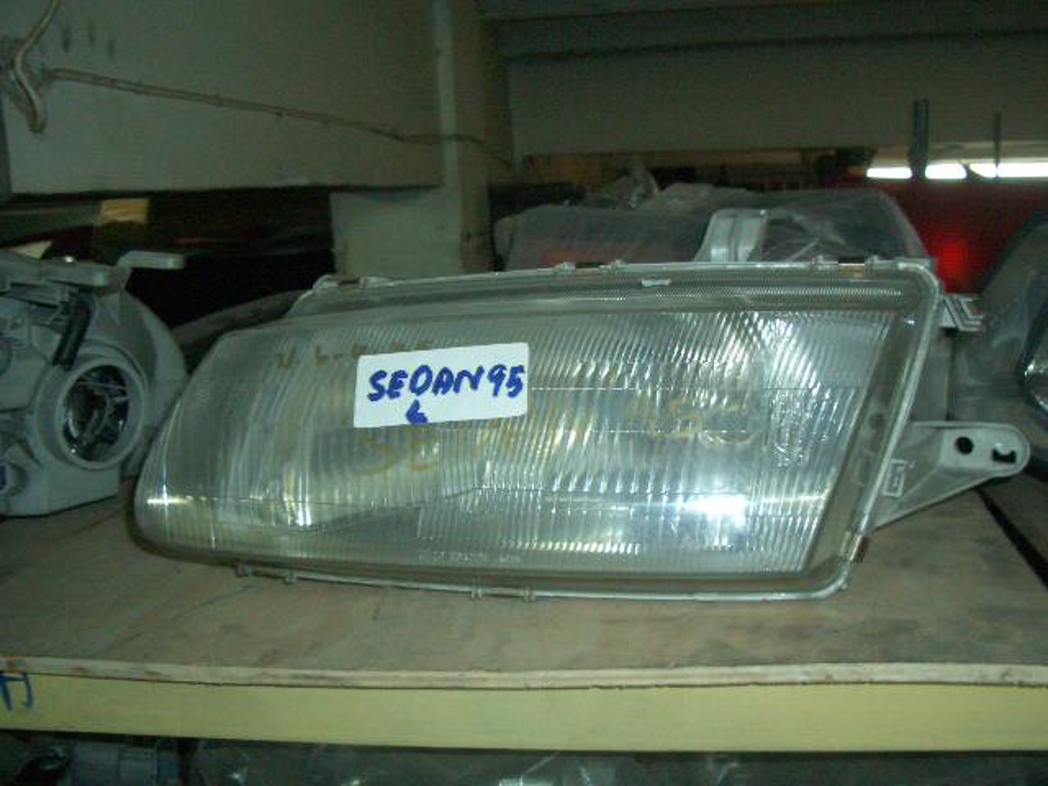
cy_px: 393
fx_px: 1060
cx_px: 524
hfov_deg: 52.6
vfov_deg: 40.7
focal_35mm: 35
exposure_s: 1/60
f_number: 2.6
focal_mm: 5.8
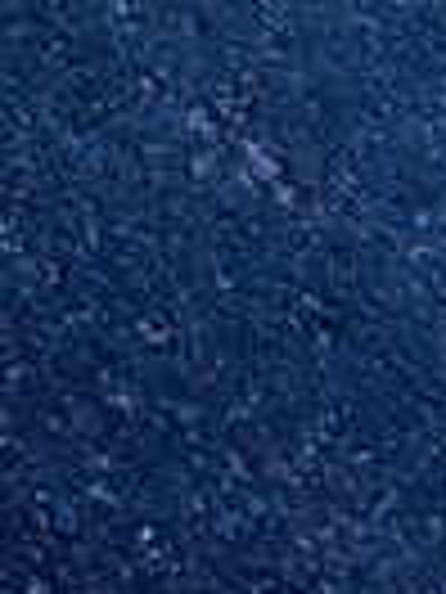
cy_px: -612
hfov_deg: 9.7
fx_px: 2422
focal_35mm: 141
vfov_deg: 12.3
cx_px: -505
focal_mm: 4.15
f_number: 2.2
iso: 40
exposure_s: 1/120
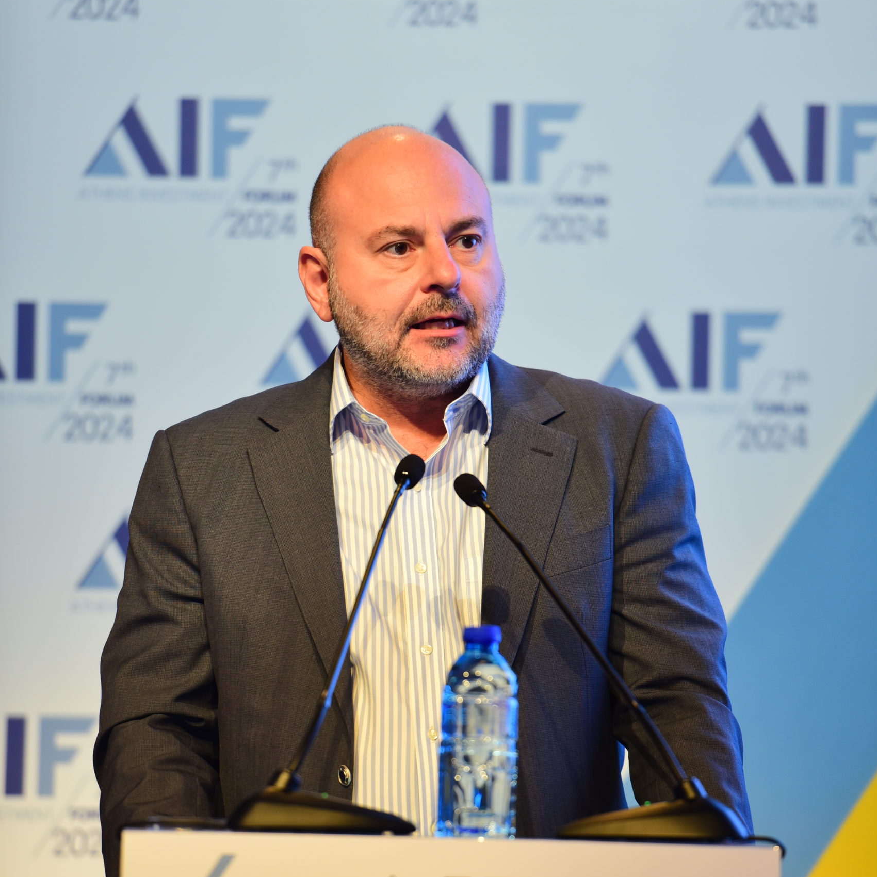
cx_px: 440
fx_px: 7338
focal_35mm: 256
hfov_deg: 6.8
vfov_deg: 6.8
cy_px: 533
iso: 800
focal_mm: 200
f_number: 2.8
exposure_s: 1/160
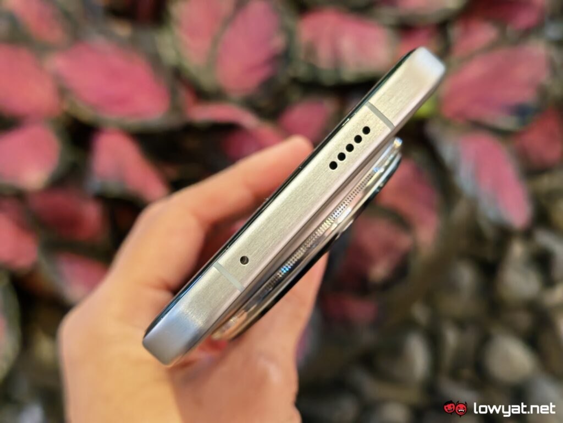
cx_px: 282
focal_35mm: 46
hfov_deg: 41.2
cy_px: 212
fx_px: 748
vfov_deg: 31.5
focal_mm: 5.4
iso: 320
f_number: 1.6
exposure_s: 1/50
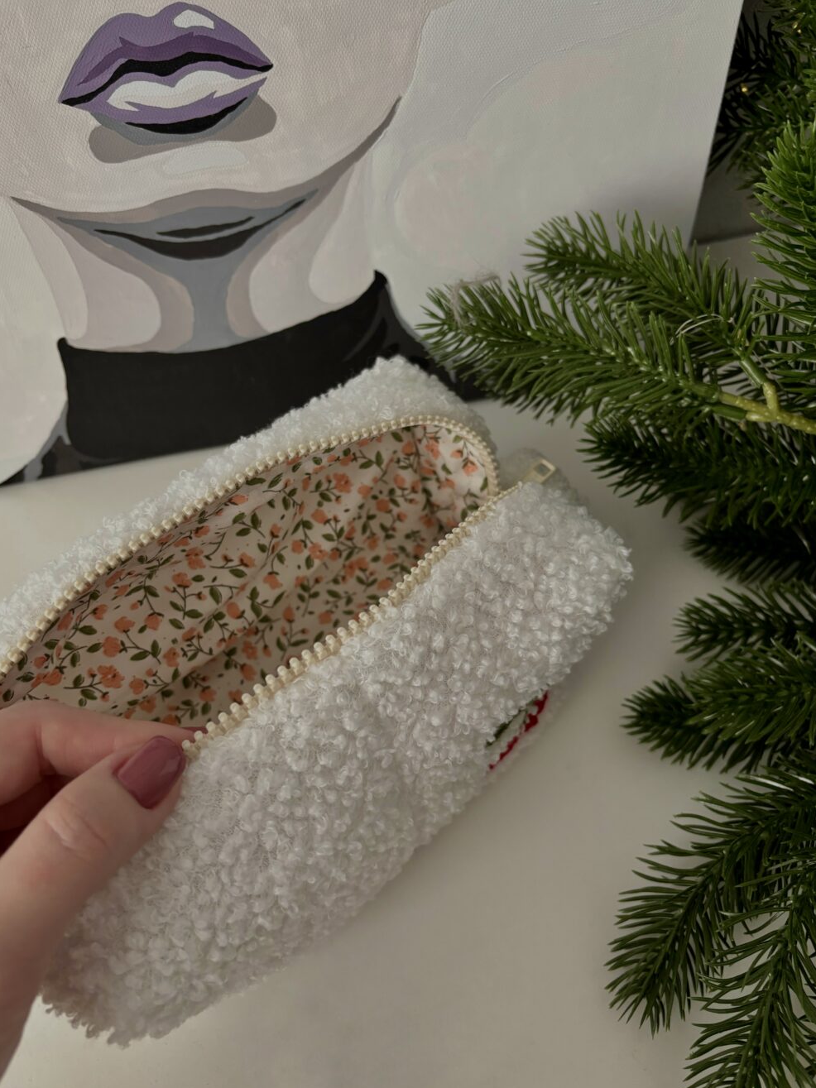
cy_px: 551
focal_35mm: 27
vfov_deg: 65.3
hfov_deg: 51.3
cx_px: 394
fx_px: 849
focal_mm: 5.96
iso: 200
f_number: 1.6
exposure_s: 1/60
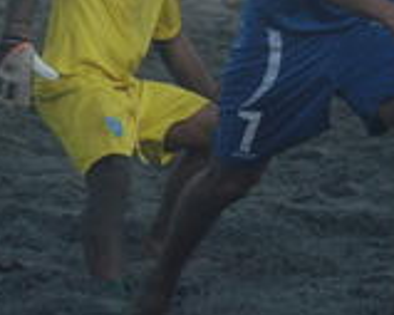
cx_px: 245
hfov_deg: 6.2
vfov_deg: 5.0
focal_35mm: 310
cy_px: 112
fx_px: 3613
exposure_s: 1/400
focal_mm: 70
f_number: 6.3
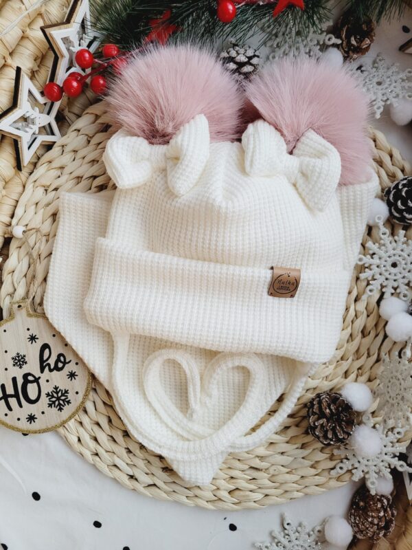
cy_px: 275
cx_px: 206
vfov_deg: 67.3
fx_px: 413
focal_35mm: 26
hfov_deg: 53.1
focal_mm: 5.4
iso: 320
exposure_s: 1/100
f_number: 1.8
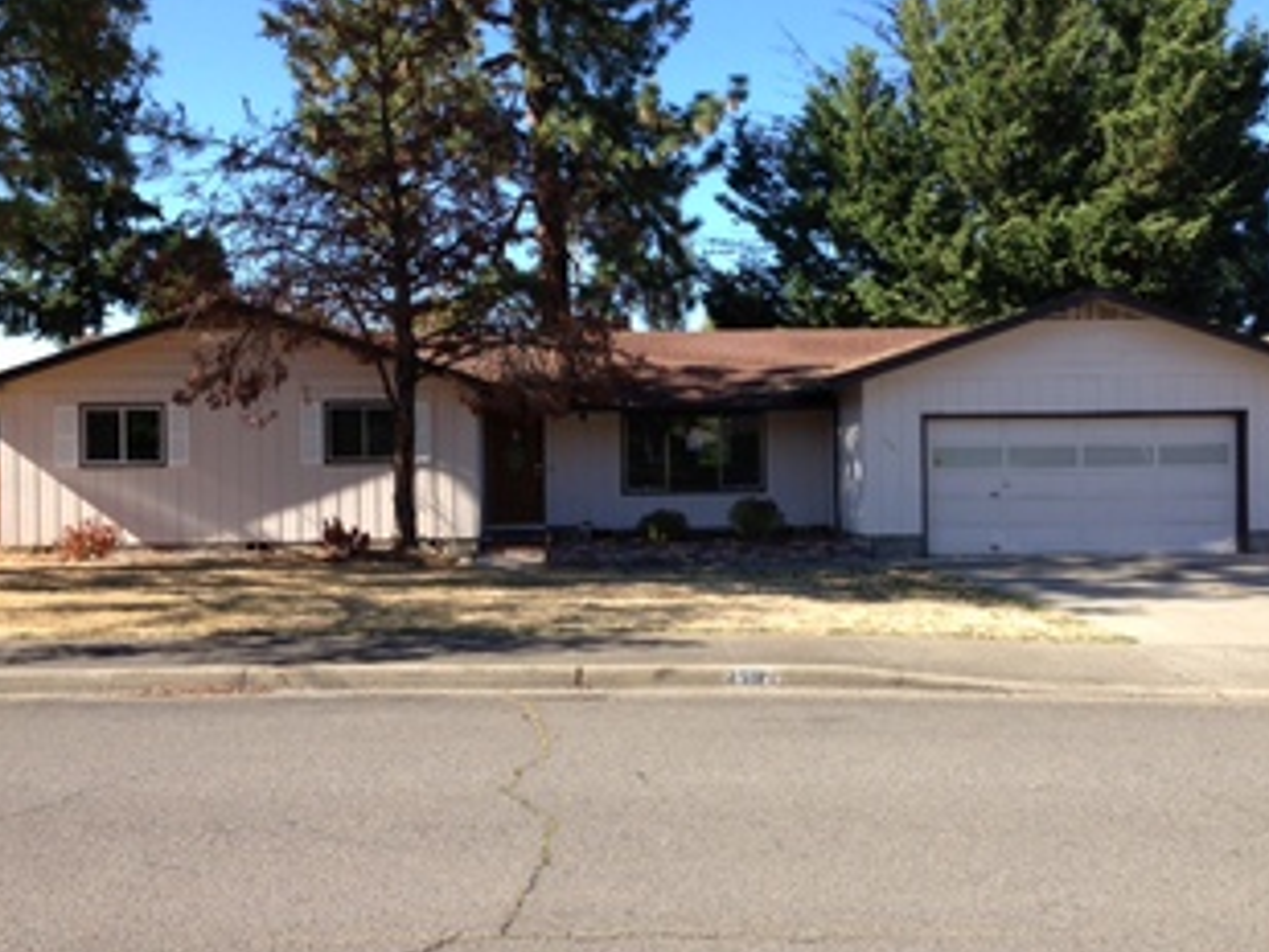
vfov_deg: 38.7
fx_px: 1357
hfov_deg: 50.1
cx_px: 637
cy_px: 447
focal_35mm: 37
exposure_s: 1/547
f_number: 2.4
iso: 50
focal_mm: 4.13
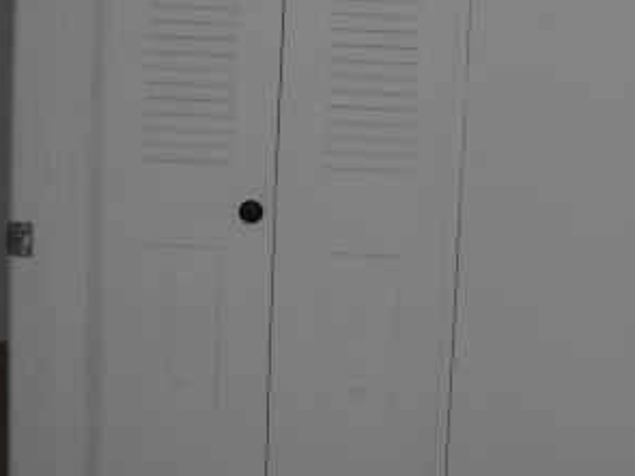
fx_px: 1632
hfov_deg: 21.9
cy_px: 202
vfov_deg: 16.6
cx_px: 452
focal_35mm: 89
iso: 64
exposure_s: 1/30
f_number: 3.1
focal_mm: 6.72
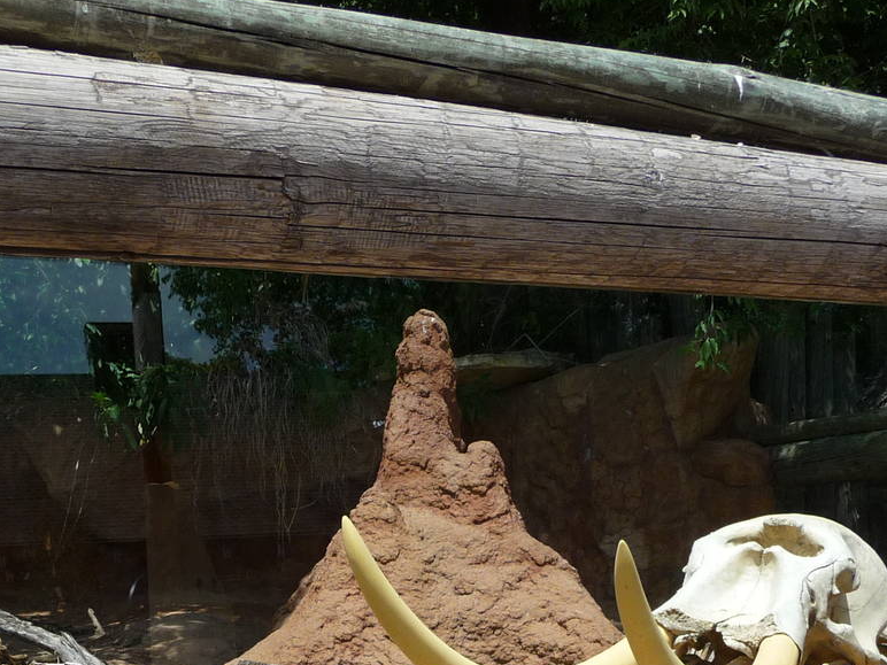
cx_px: 291
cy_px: 655
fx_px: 1486
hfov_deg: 32.9
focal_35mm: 58
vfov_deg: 24.2
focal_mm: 4.7
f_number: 3.3
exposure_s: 1/800
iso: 100
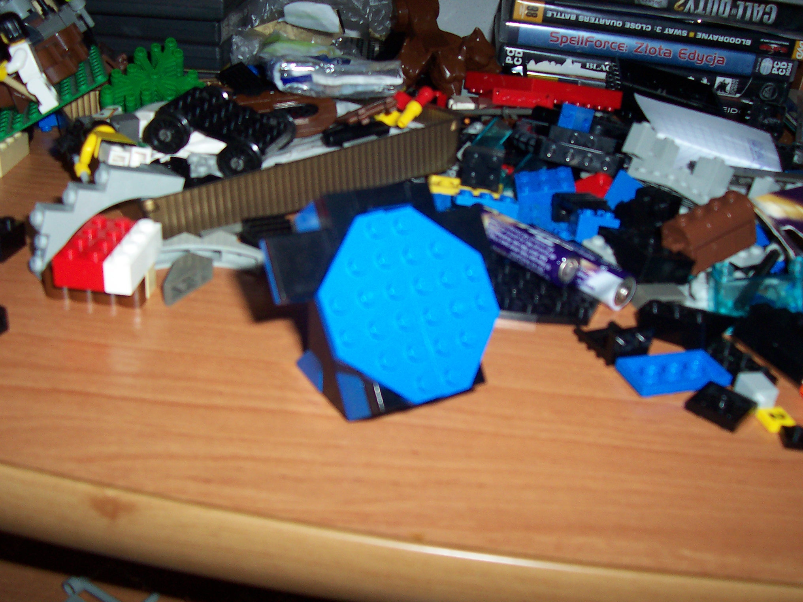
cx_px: 402
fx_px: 858
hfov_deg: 50.1
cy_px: 301
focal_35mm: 37
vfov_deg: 38.7
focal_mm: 5.6
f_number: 2.8
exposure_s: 1/60
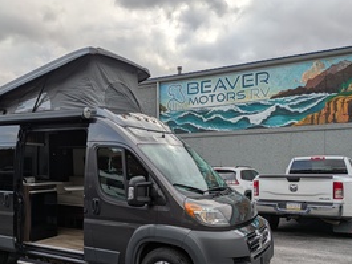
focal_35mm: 33
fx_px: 336
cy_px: 168
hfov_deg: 55.3
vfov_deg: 42.6
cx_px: 167
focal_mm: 5.43
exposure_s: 1/1546
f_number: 1.89
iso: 48
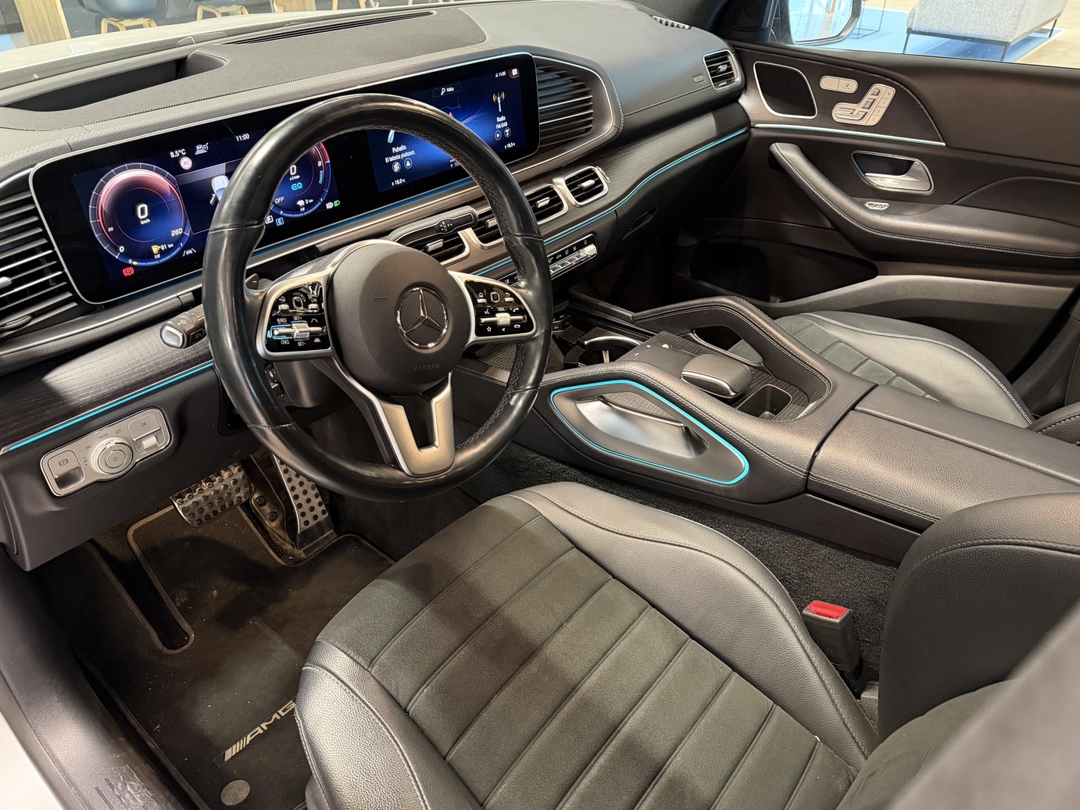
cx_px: 555
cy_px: 412
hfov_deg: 69.4
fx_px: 780
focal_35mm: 25
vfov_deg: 54.9
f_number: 1.78
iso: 800
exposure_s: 1/33
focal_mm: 6.76
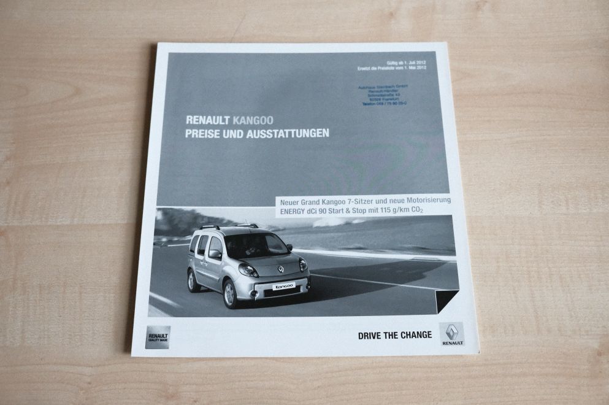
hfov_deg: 53.2
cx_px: 304
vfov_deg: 36.8
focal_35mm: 36
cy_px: 202
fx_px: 608
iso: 6400
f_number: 3.6
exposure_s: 1/420
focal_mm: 24.3
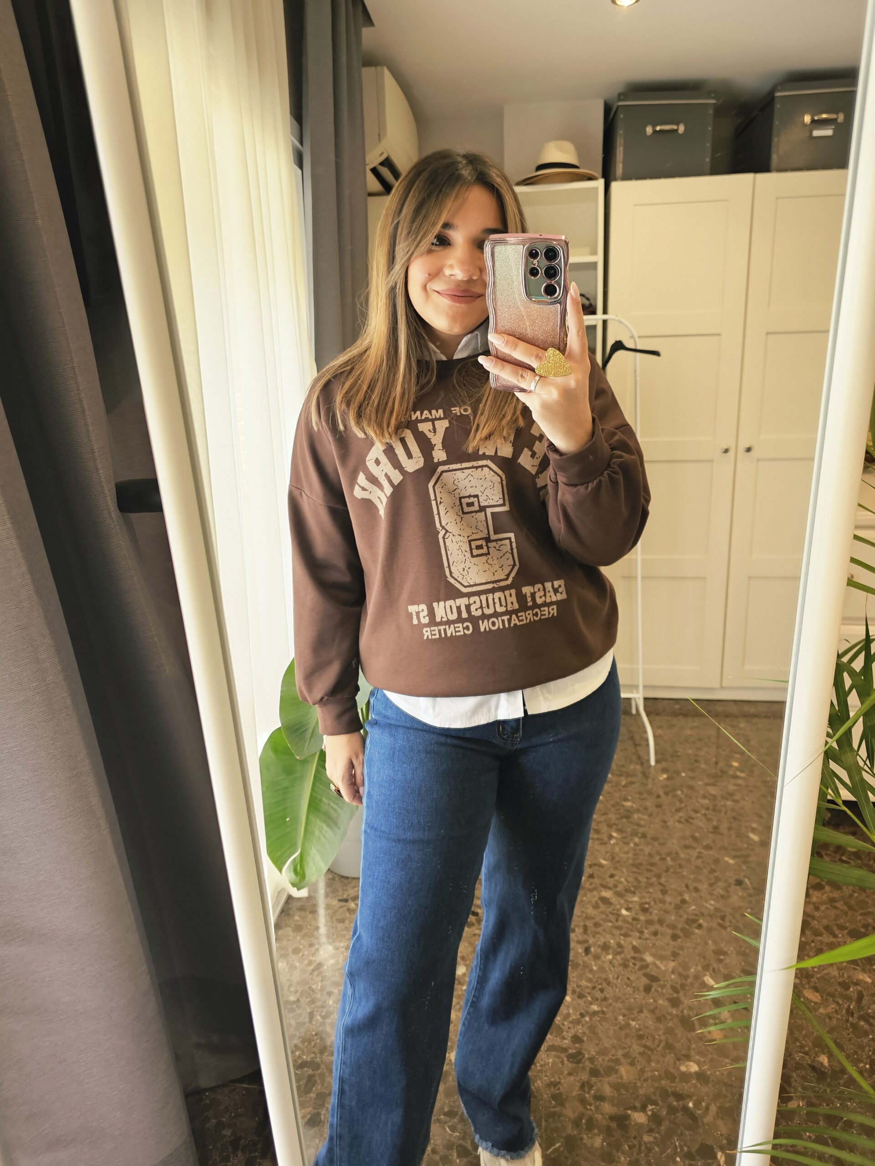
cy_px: 583
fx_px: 775
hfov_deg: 58.9
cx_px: 438
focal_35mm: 23
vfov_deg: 73.9
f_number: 1.7
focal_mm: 6.3
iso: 160
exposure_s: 1/100
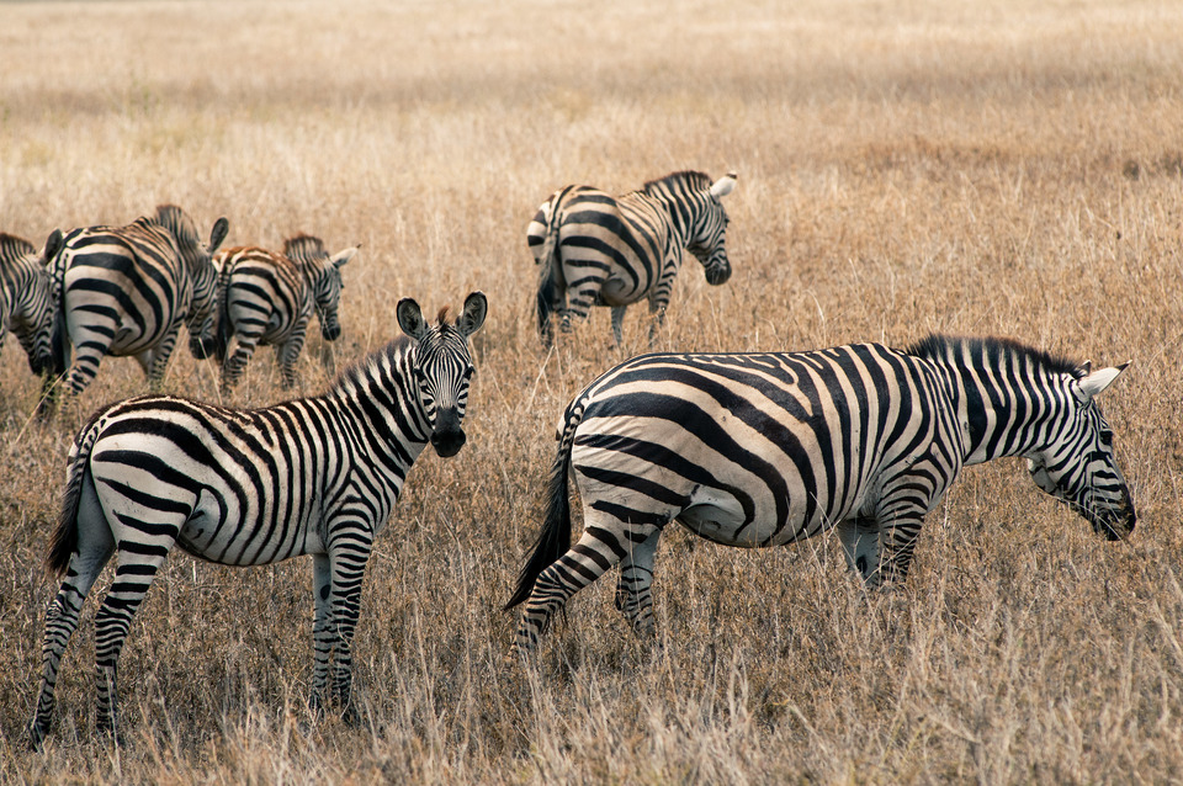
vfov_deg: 4.6
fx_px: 9848
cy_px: 393
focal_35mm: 300
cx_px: 592
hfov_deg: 6.9
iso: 200
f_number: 7.1
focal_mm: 200
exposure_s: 1/400
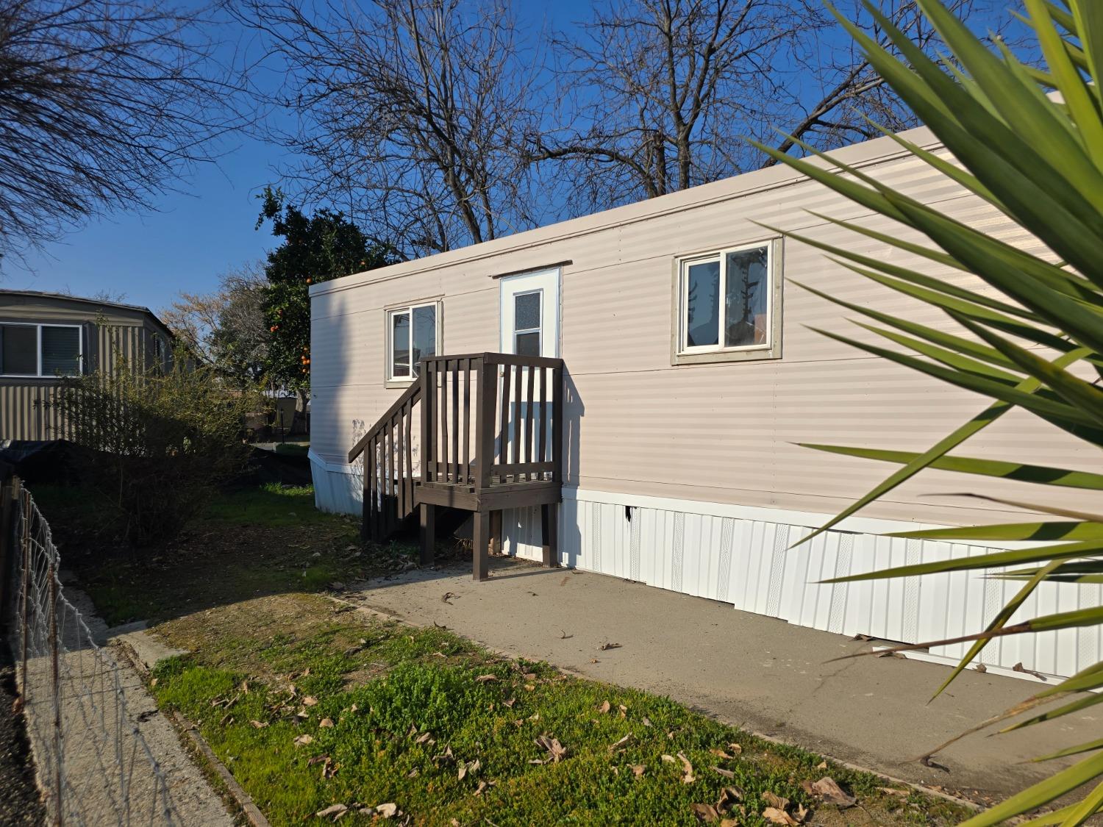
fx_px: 733
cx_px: 552
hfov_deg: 73.9
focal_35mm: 23
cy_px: 414
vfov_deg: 58.9
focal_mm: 6.3
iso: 12
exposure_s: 1/1668
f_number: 1.7
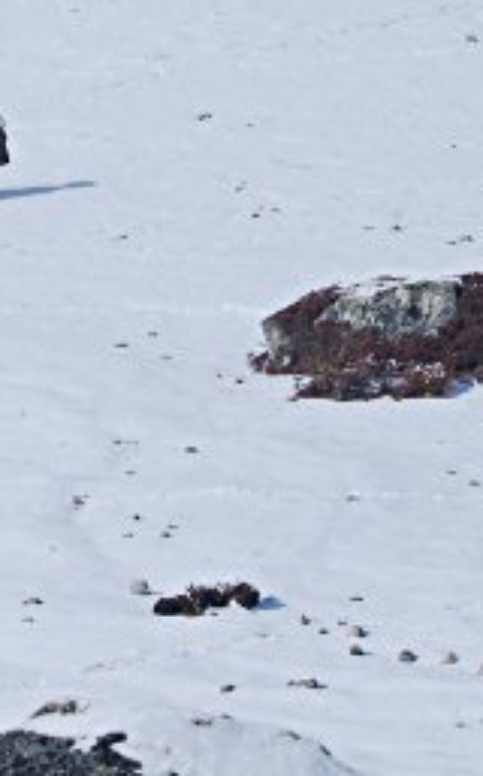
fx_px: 4994
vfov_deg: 8.9
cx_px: -48
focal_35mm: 236
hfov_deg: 5.5
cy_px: 175
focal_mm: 55
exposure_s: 1/250
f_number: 10
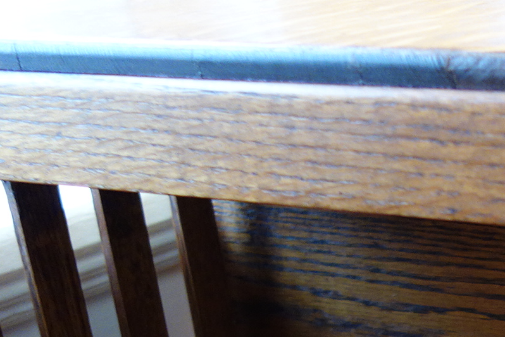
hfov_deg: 19.8
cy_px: 563
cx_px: 620
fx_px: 1347
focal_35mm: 96
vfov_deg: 13.2
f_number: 1.8
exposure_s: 1/30
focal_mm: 10.4
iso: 500
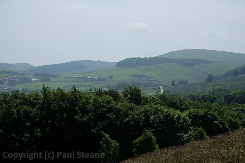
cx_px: 122
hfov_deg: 24.5
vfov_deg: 16.5
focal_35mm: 83
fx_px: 565
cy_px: 82
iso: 200
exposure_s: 1/350
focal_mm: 55
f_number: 10
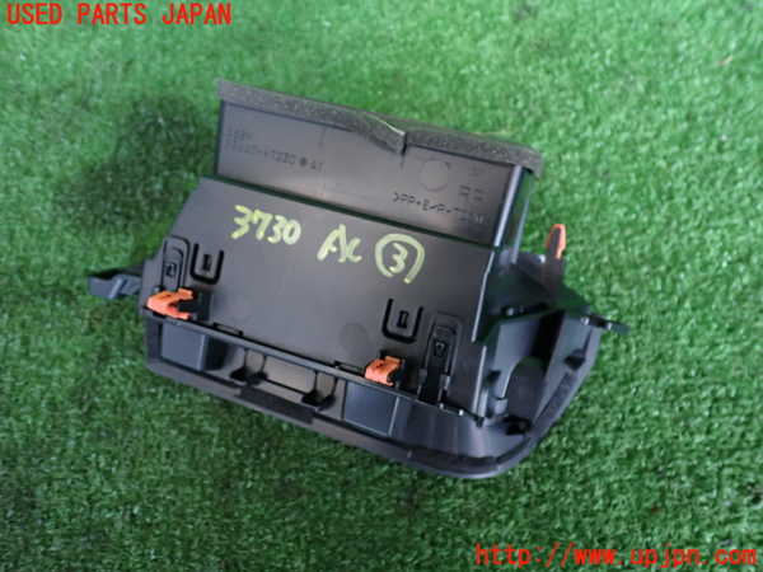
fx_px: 661
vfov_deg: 46.8
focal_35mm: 30
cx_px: 382
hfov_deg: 60.0
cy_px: 286
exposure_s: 1/30
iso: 400
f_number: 2.3
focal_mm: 5.4
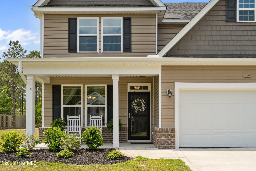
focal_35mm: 30
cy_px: 86
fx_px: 213
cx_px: 128
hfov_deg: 61.9
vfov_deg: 43.6
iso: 64
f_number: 7.1
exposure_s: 1/200
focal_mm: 30
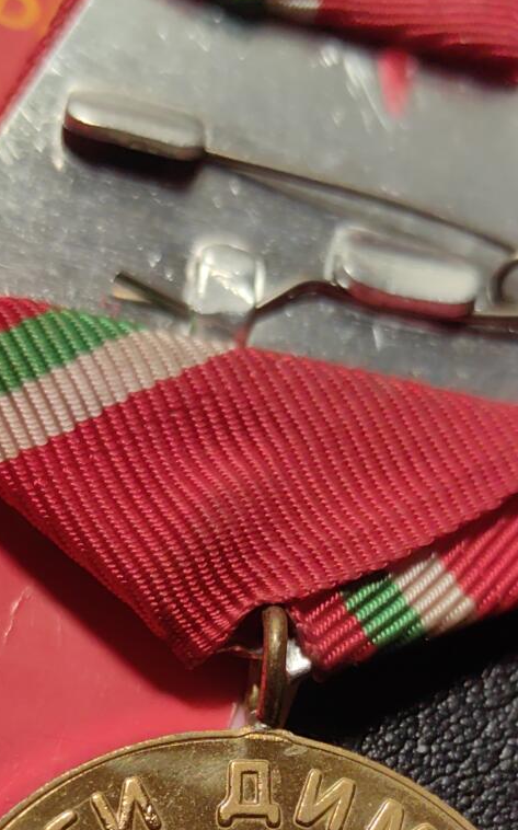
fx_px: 1538
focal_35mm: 68
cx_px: 188
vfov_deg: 28.5
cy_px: 817
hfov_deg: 19.1
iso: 50
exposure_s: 1/176
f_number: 2
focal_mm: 5.75
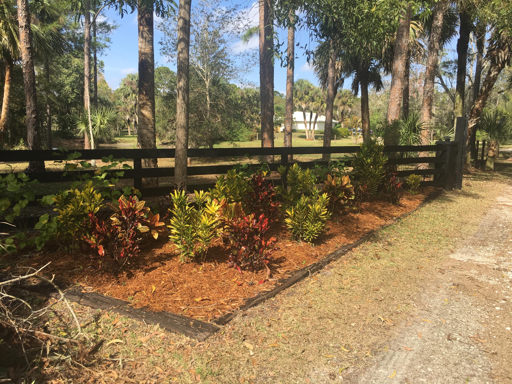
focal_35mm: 29
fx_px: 429
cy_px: 192
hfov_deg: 61.7
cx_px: 256
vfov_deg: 48.2
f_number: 2.2
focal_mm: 4.15
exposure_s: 1/793
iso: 25
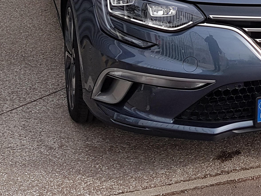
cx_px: 312
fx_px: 671
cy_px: -104
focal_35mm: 89
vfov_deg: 15.3
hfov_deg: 20.6
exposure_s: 1/930
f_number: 1.7
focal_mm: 4.2
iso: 40
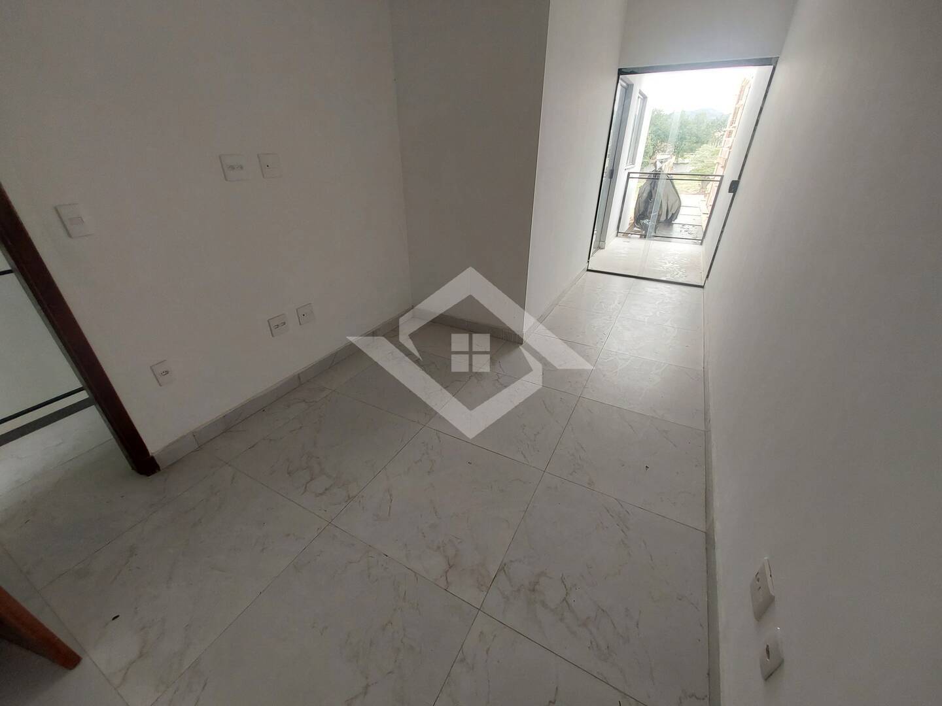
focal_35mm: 13
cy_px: 353
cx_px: 471
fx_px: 354
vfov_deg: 89.9
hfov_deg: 106.2
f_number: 2.2
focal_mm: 1.42
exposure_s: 1/120
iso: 125
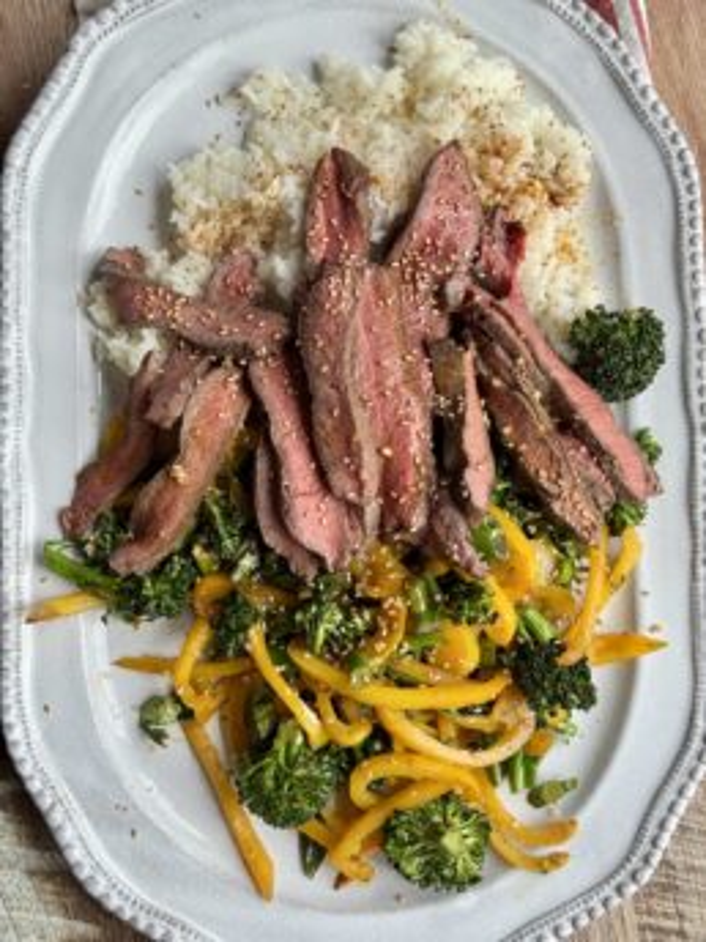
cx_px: 353
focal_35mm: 48
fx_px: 1305
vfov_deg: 39.7
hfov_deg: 30.3
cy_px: 471
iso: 64
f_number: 1.78
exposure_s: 1/211
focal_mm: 6.76
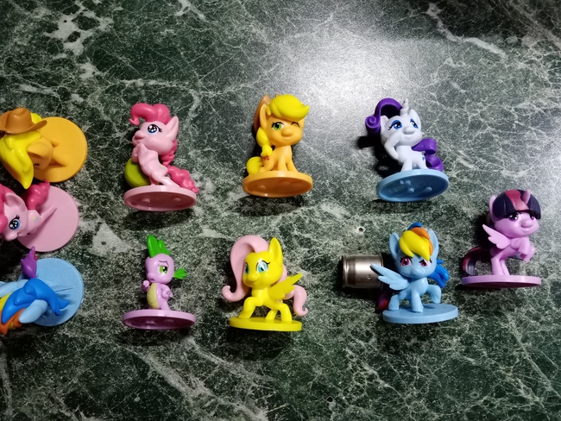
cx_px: 266
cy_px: 213
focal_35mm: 28
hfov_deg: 63.4
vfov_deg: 49.8
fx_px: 454
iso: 430
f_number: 1.8
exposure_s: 1/33.3
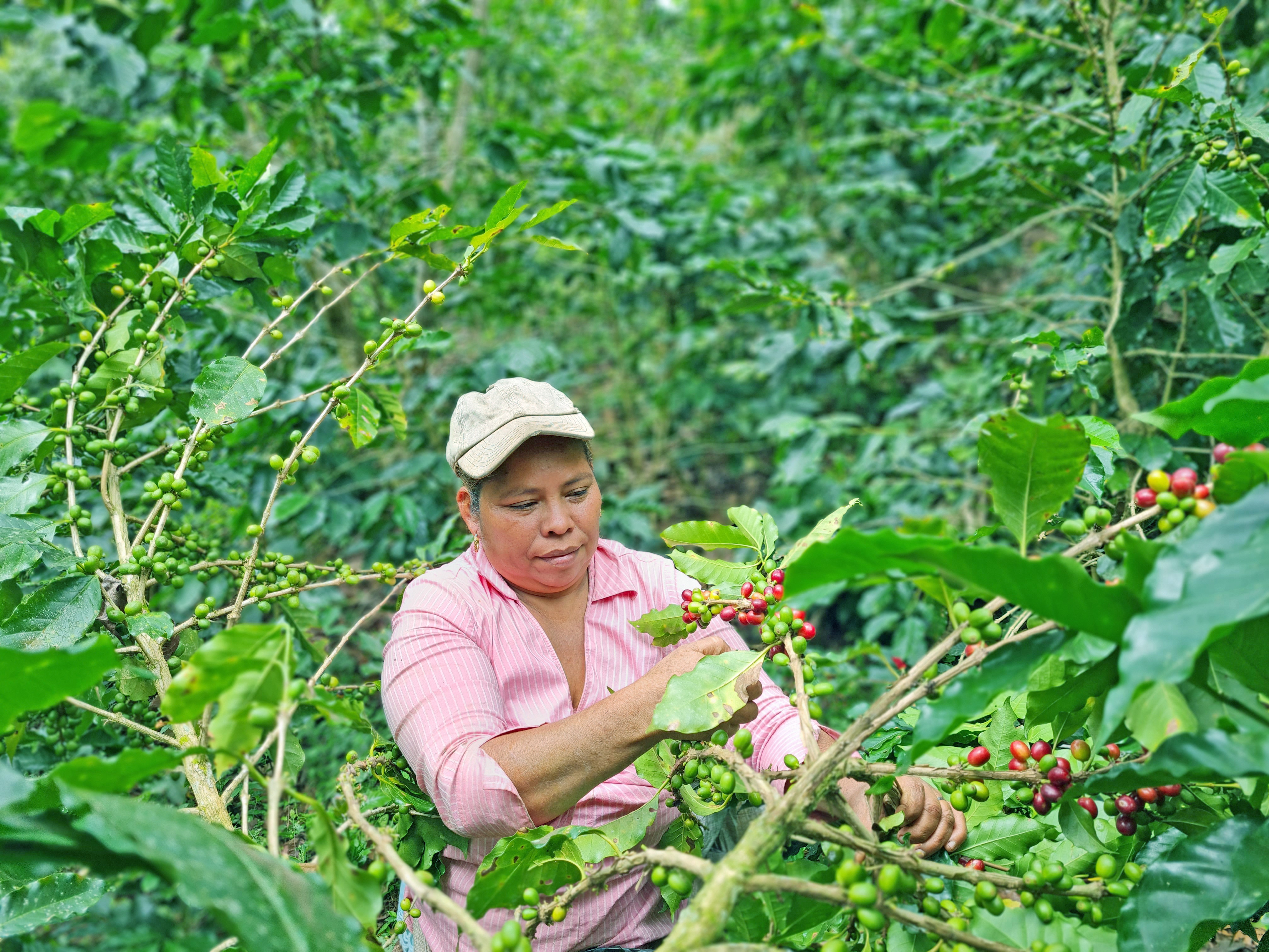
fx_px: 953
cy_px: 476
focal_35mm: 26
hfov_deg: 67.3
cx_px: 634
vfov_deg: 53.1
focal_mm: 5.4
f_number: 1.8
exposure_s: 1/334
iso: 50
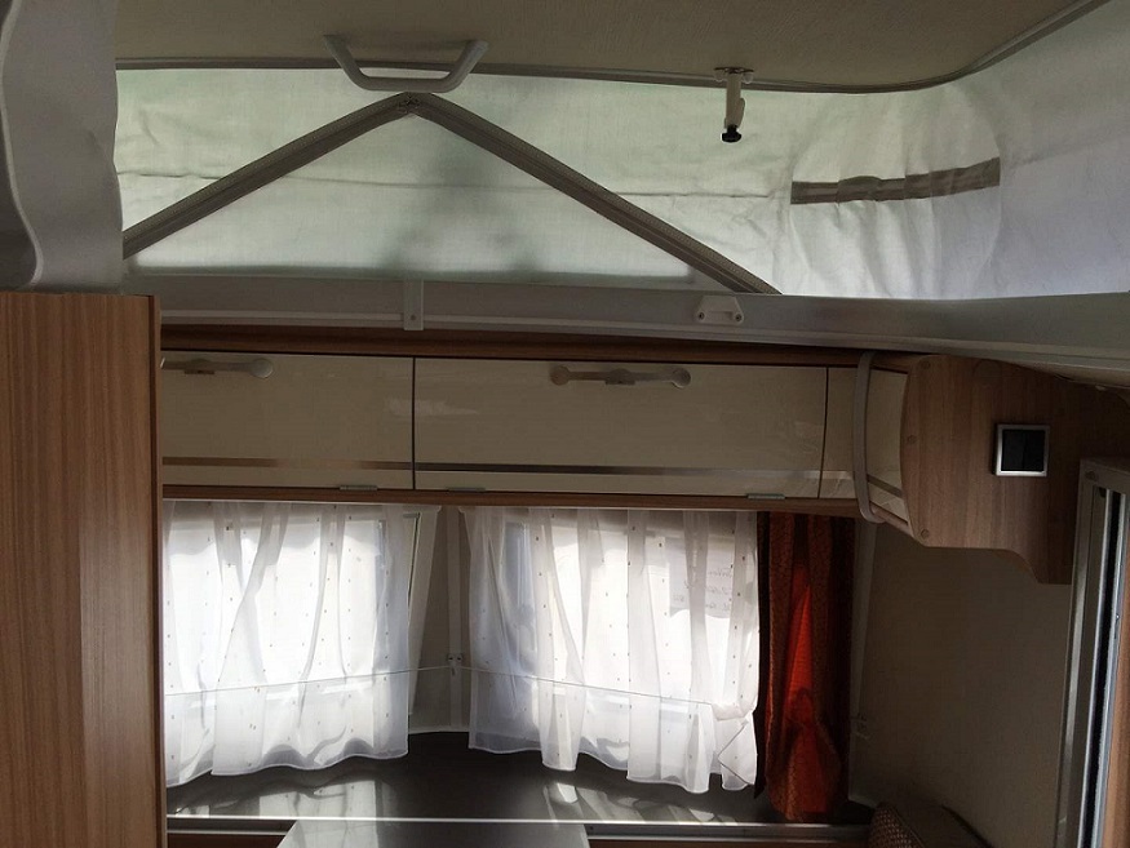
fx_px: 947
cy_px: 424
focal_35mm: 29
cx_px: 565
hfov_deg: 61.6
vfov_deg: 48.3
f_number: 2.2
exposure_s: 1/425
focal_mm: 4.15
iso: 32
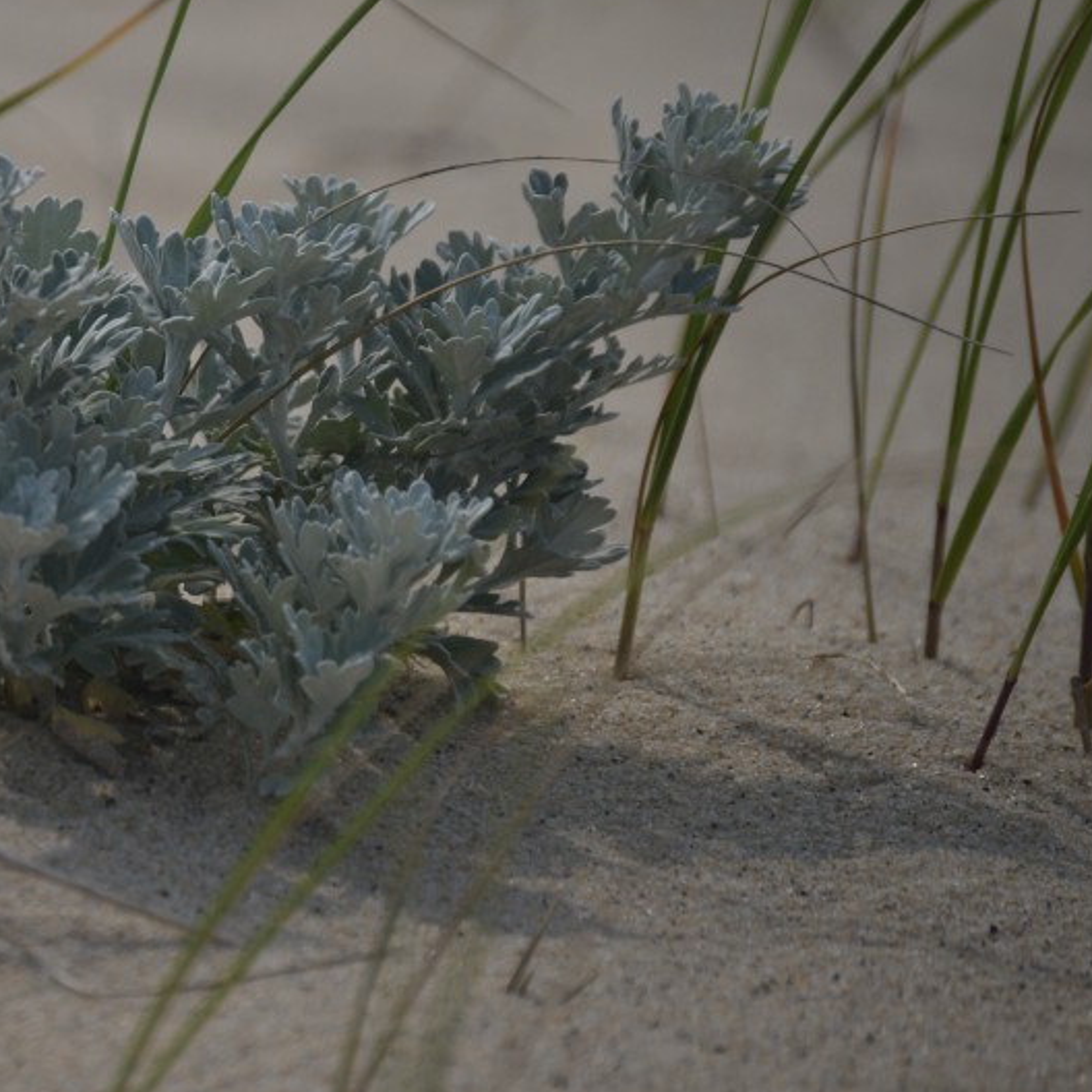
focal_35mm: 378
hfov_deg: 4.6
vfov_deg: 4.6
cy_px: 420
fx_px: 13486
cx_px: 50
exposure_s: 1/3200
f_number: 5
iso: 200
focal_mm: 145
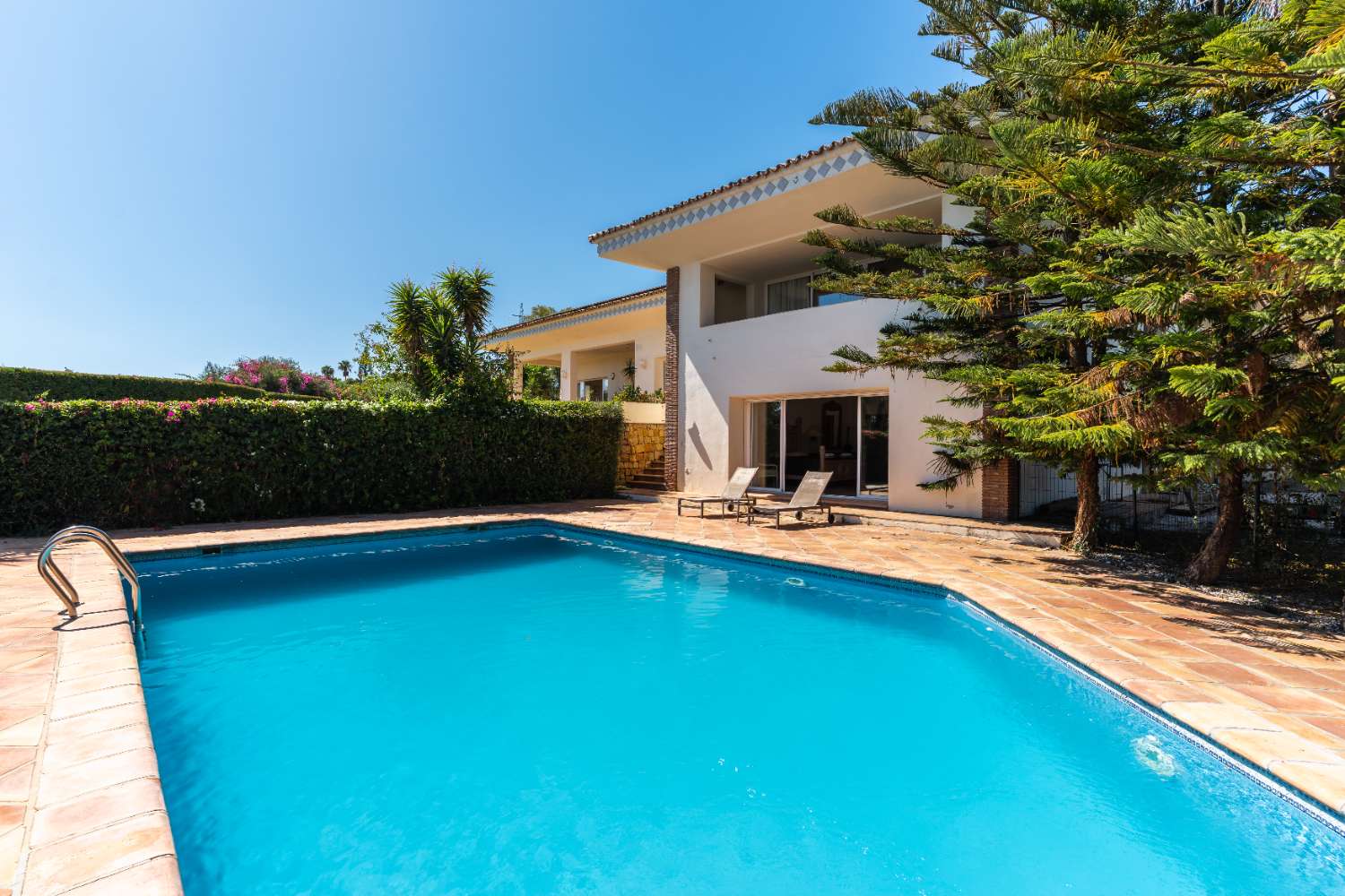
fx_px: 635
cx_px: 672
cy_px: 448
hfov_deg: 93.3
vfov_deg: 70.4
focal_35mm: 17
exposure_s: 1/100
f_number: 8
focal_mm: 17
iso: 100
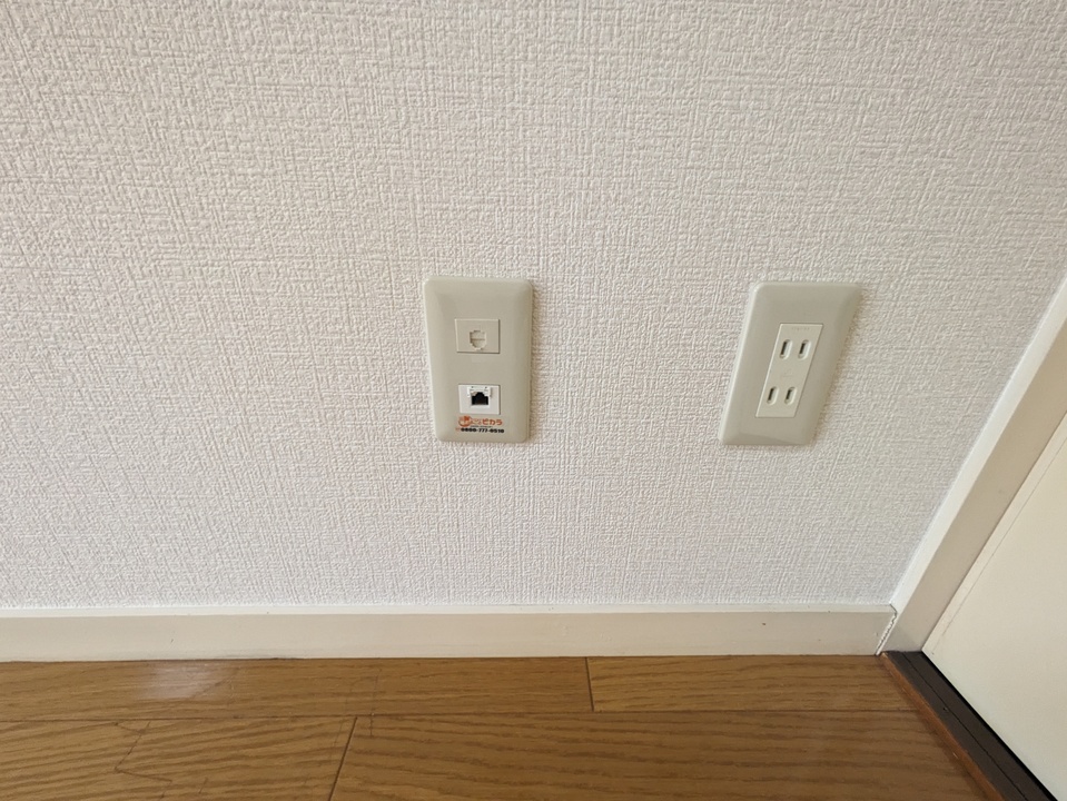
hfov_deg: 102.0
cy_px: 400
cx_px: 534
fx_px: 432
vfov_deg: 85.7
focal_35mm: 14
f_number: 2.2
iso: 303
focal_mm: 1.83
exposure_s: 1/120
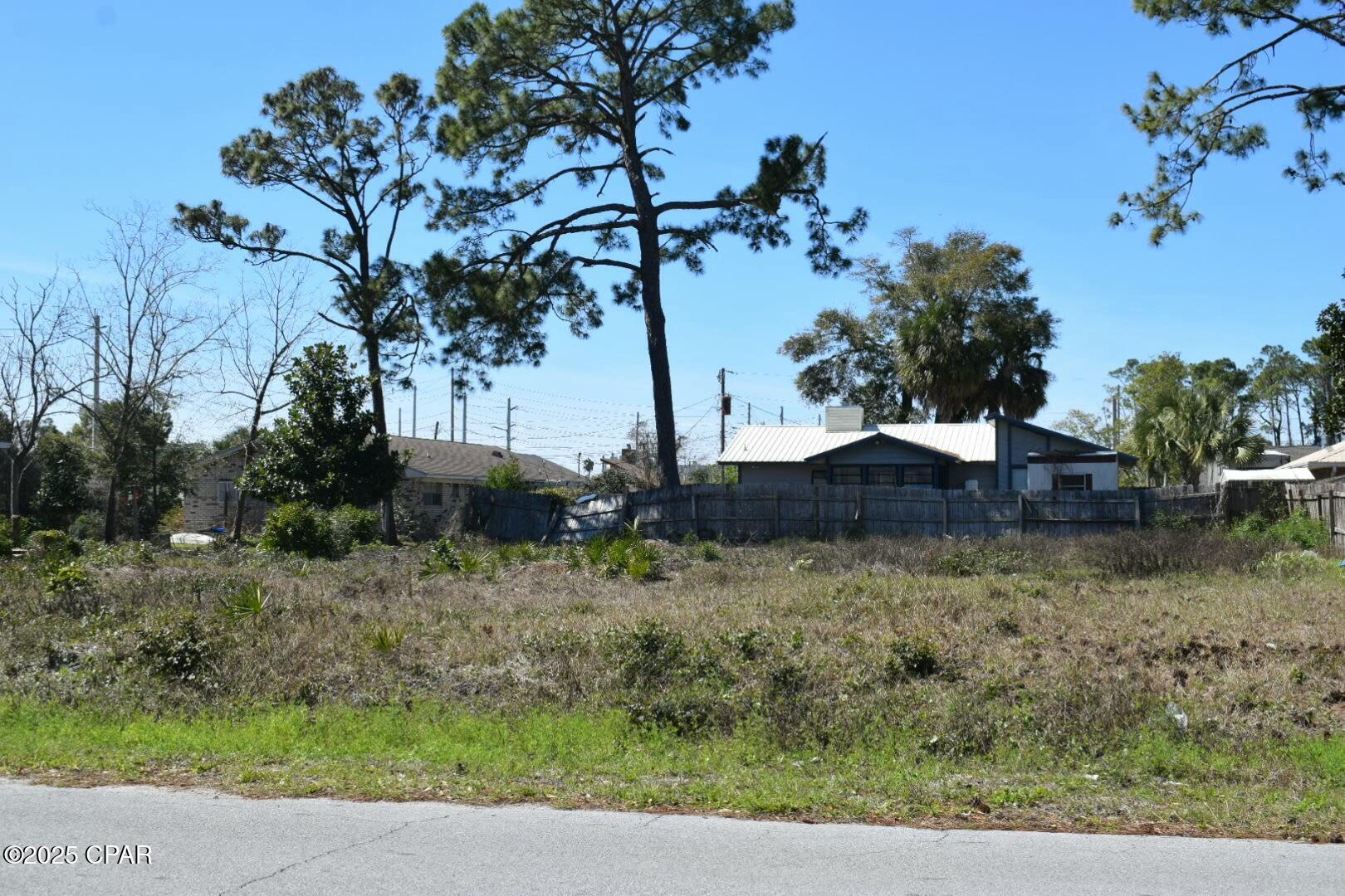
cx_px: 672
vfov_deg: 30.8
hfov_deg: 45.0
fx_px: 1625
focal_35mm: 44
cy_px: 448
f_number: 10
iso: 200
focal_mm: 29
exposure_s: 1/400
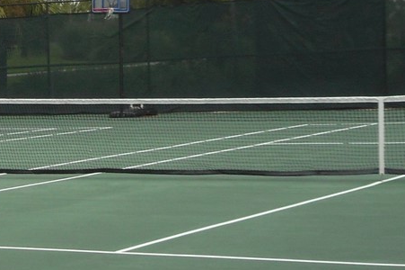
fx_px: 1619
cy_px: 186
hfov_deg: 13.7
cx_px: -114
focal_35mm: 144
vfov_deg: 9.5
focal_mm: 6.9
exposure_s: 1/320
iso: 80
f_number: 4.5
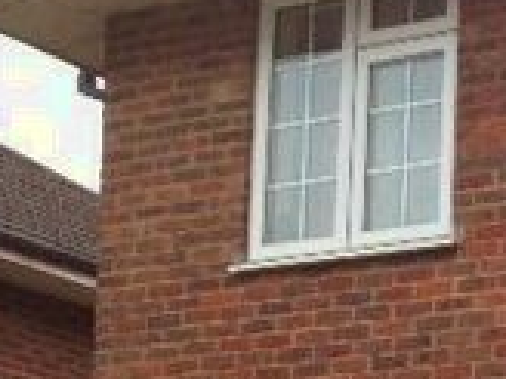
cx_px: 1052
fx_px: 2178
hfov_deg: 11.7
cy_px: 766
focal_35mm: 149
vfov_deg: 9.3
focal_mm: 4.28
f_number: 2.4
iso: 50
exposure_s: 1/207
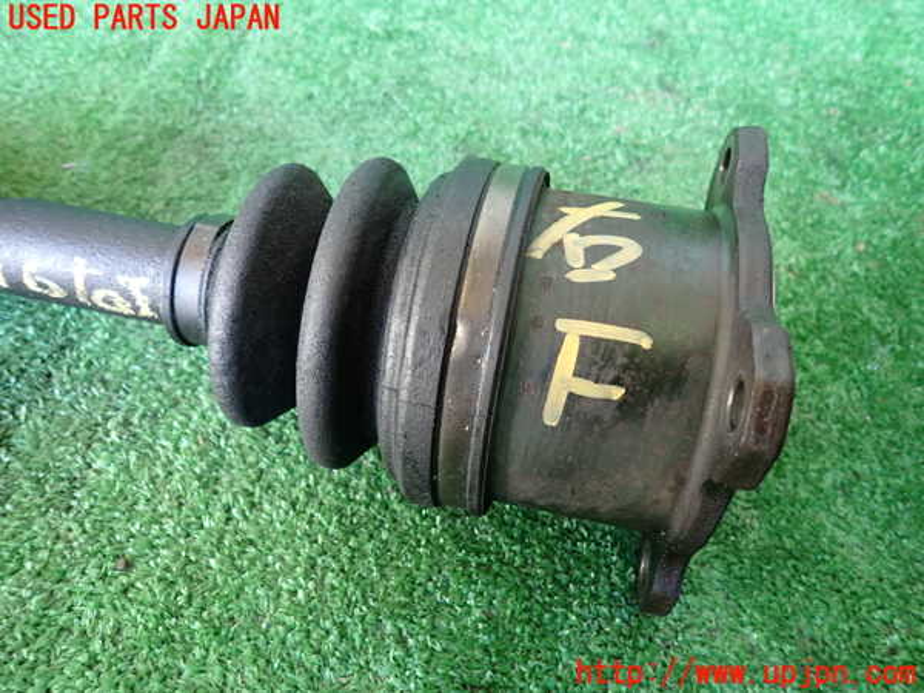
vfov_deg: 54.9
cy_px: 346
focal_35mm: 25
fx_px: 667
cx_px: 462
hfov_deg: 69.4
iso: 250
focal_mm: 4.5
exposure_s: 1/30
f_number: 2
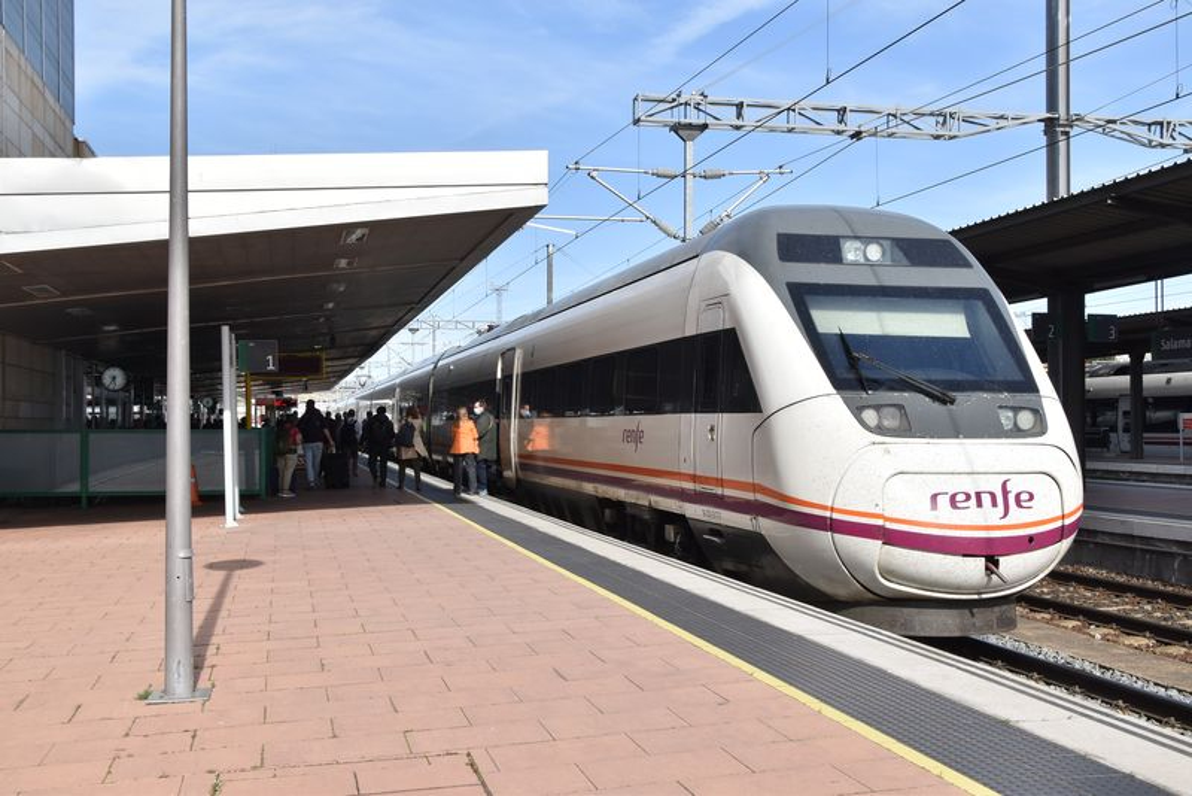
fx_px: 1292
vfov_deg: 34.2
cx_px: 596
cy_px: 398
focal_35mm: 39
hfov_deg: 49.5
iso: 100
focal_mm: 26
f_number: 11
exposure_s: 1/100
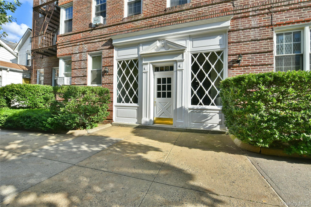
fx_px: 121
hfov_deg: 104.2
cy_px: 104
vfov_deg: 81.2
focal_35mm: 14
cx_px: 156
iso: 500
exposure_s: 1/320
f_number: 11
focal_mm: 14
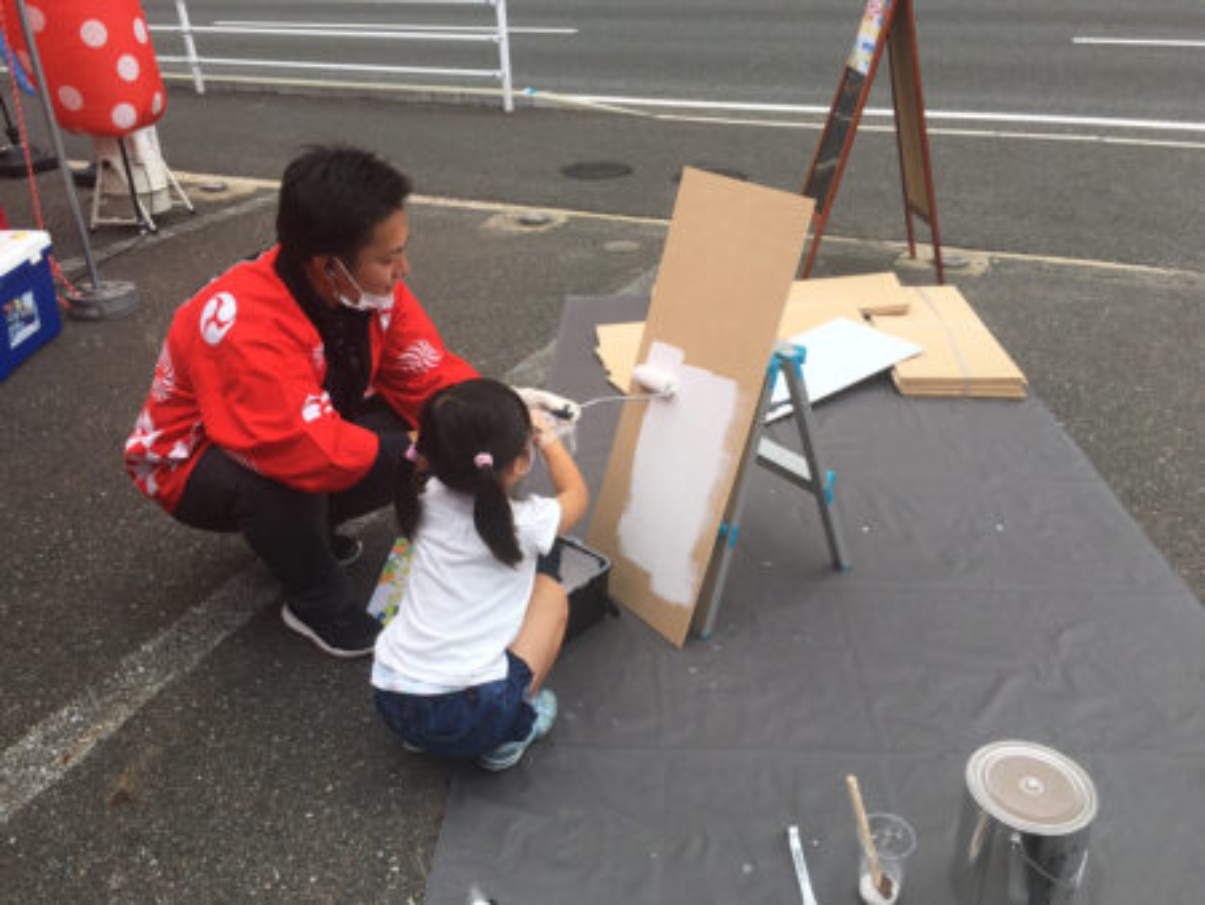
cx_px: 602
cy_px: 452
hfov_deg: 61.6
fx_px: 1010
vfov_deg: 48.3
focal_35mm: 29
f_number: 2.2
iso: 25
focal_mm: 4.15
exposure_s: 1/620
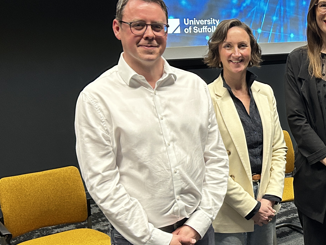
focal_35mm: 57
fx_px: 537
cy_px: 144
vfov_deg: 25.6
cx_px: 322
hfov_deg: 31.4
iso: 400
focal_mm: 5.7
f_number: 1.5
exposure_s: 1/40
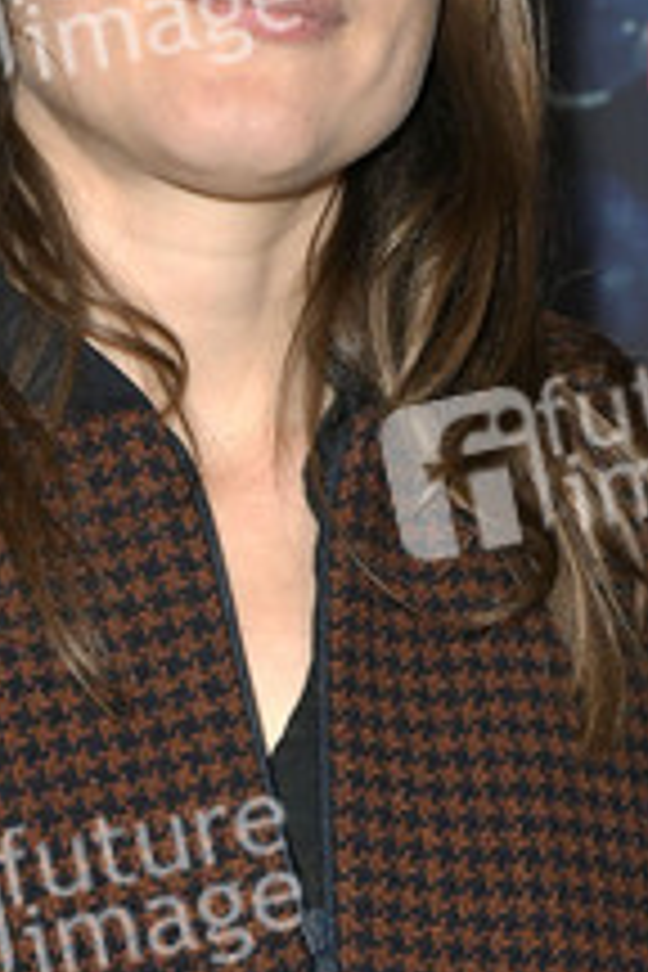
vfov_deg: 22.6
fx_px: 2403
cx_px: 205
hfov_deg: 15.3
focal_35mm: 89
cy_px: 230
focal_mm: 48
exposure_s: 1/250
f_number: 6.3
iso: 1600
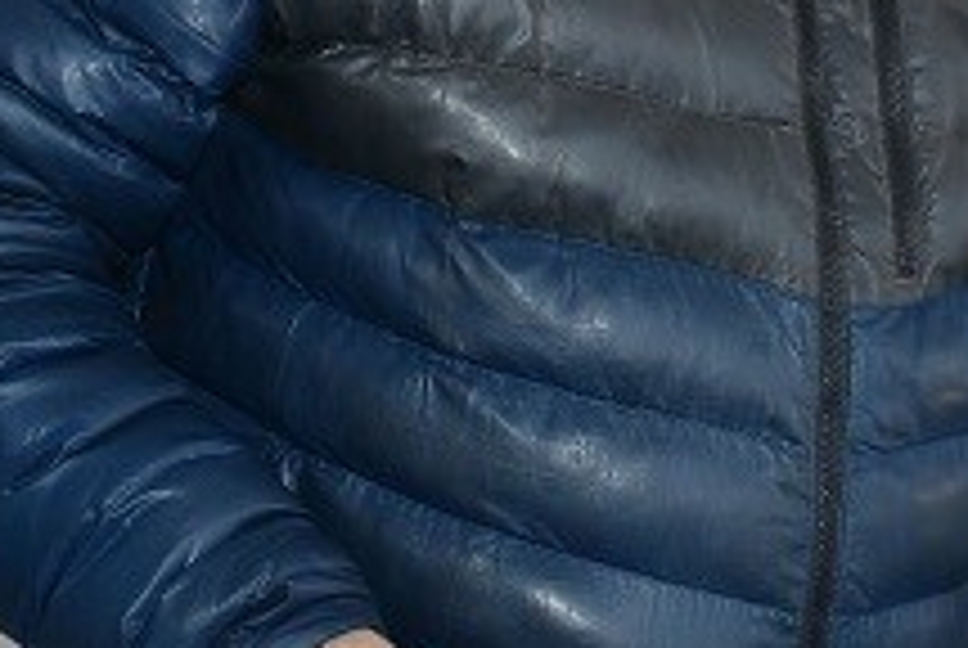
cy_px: -158
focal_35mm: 141
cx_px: 414
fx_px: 3796
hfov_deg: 14.5
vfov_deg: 9.6
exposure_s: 1/125
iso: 200
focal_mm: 18
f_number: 3.5
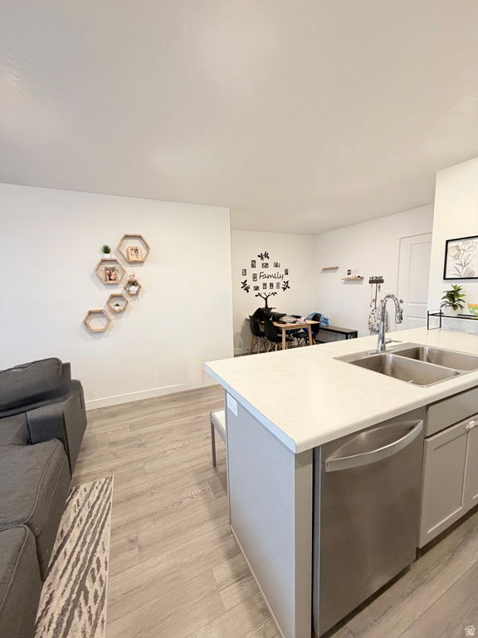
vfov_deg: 102.1
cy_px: 319
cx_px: 239
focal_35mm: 14
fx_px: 258
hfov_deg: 85.7
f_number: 2.2
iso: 200
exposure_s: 1/60
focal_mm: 2.22
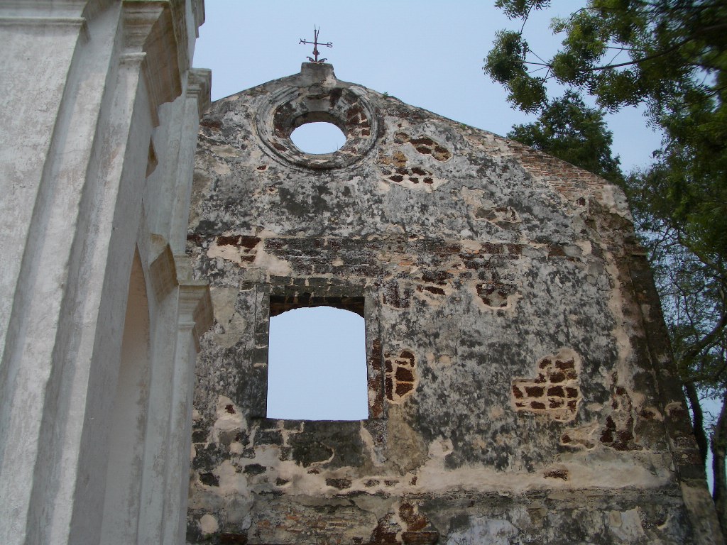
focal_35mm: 35
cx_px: 364
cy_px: 272
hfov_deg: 52.6
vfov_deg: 40.7
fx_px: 735
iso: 50
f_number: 4.3
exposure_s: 1/1000
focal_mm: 5.8
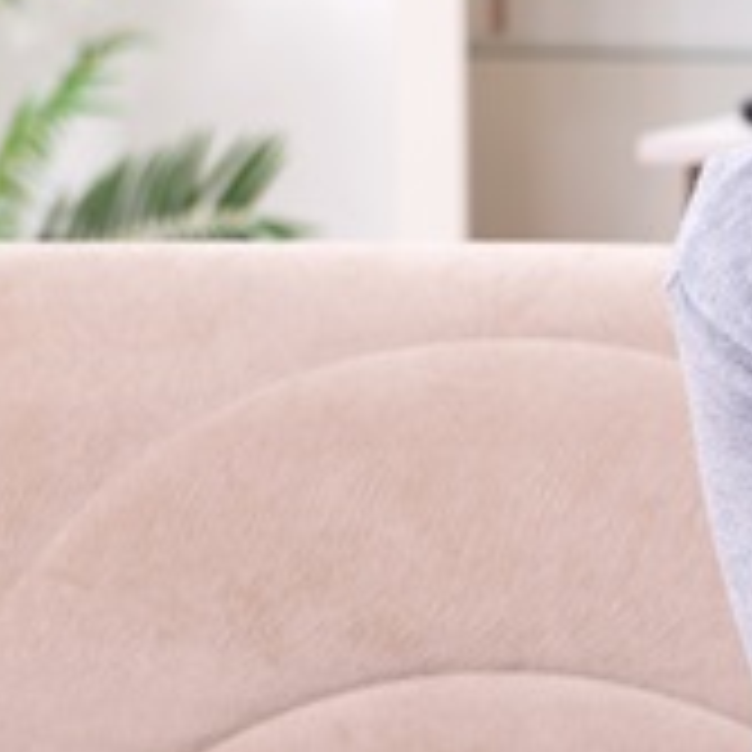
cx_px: 1292
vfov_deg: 6.1
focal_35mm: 285
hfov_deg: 6.0
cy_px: 563
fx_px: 7005
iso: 100
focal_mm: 70
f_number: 5
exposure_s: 1/100
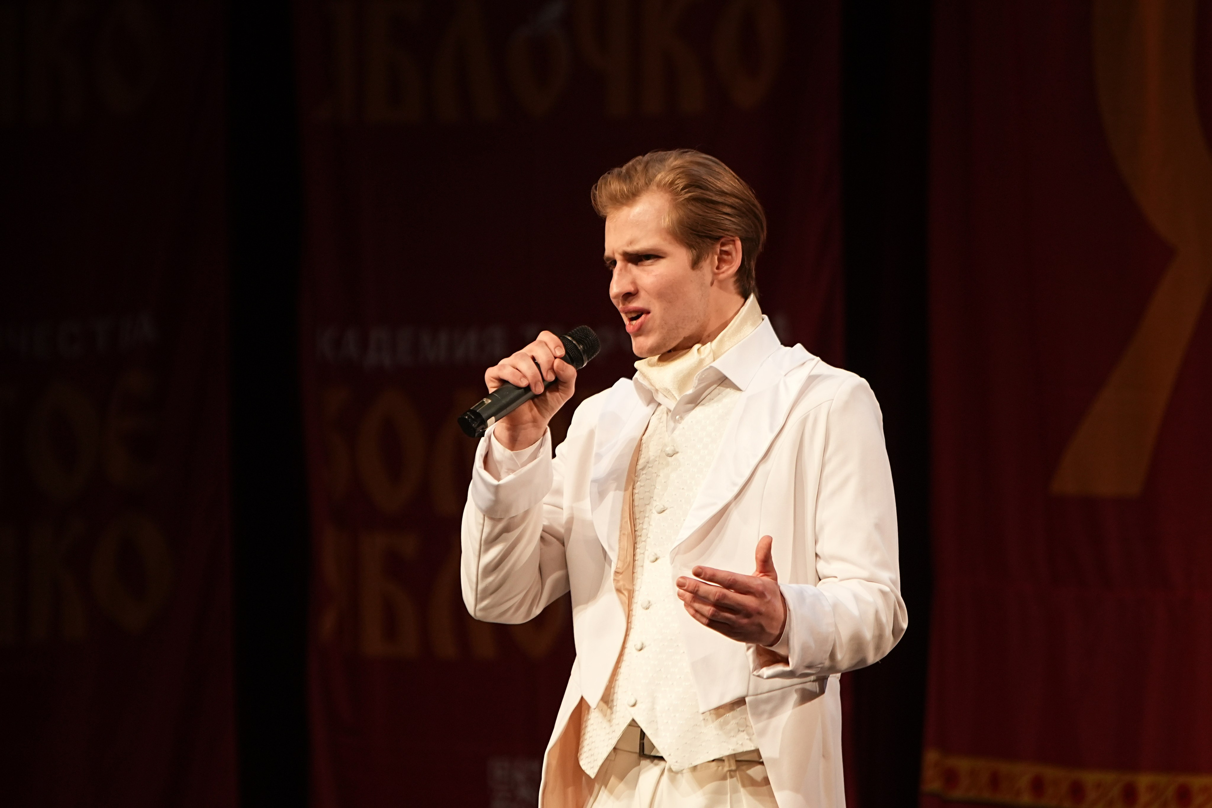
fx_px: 8821
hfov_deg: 7.9
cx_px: 606
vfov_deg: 5.2
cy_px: 404
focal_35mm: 262
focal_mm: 175
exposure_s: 1/250
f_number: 2.8
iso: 1000
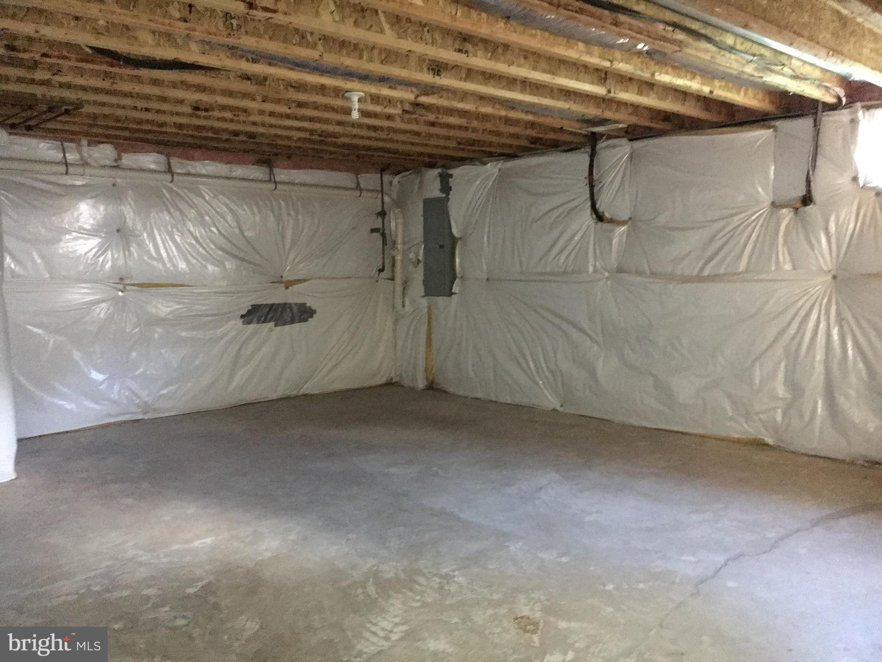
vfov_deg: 48.2
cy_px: 331
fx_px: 739
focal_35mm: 29
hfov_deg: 61.7
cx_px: 441
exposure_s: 1/16
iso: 640
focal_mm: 4.15
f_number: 2.2
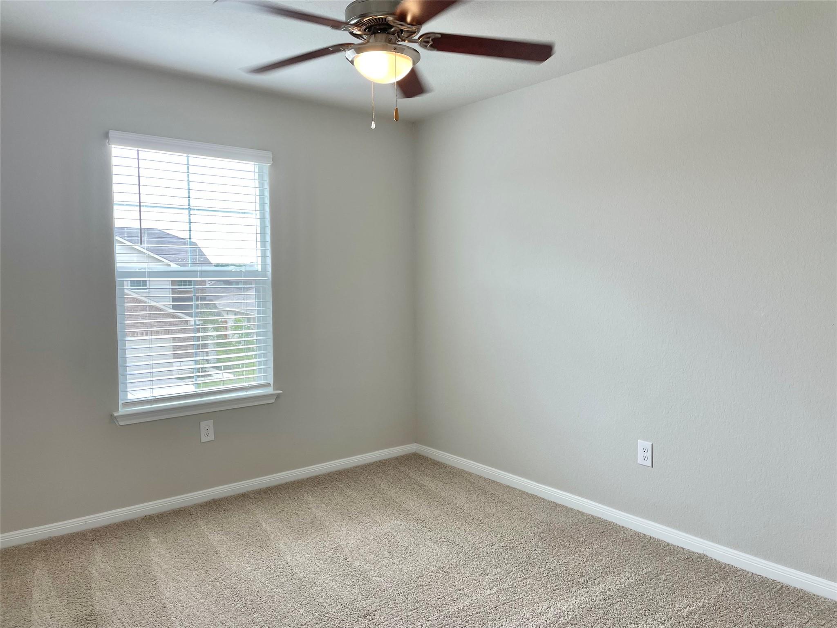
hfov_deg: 67.3
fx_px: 629
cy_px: 314
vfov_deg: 53.1
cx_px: 418
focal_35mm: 26
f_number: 1.6
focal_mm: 4.2
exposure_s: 1/120
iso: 32
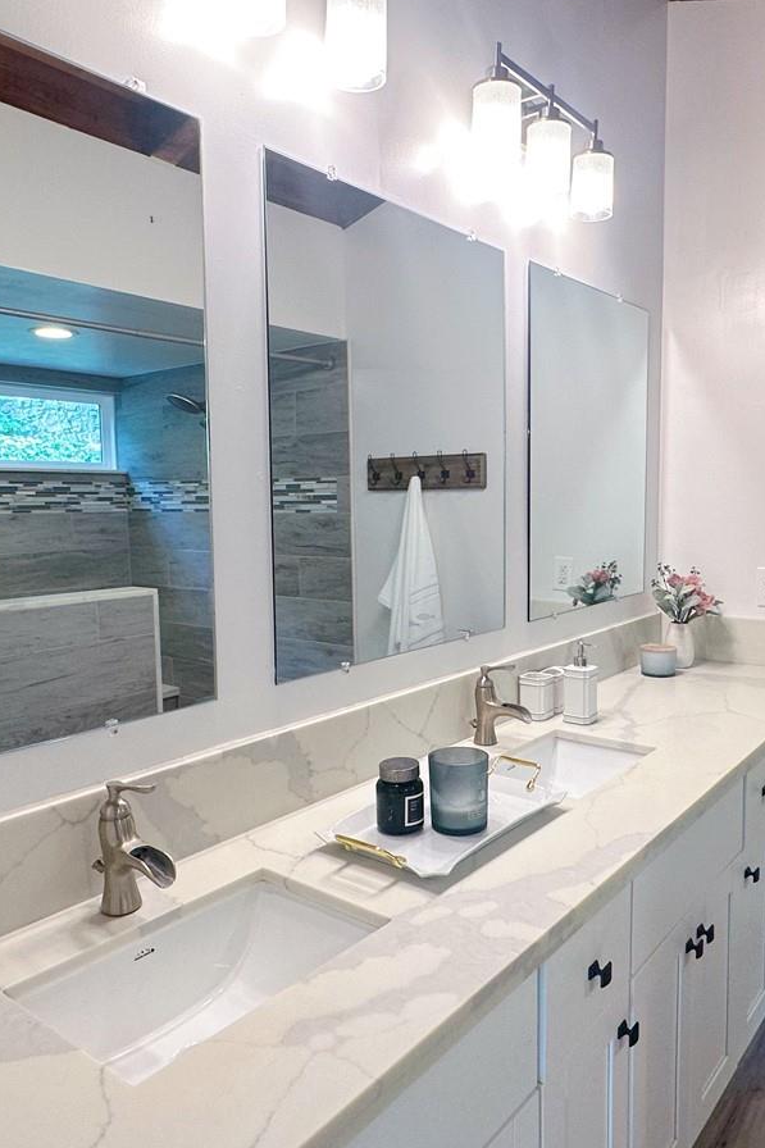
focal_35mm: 26
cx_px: 419
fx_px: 829
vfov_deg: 69.4
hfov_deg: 49.5
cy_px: 564
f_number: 2.2
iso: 125
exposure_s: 1/120
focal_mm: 2.22
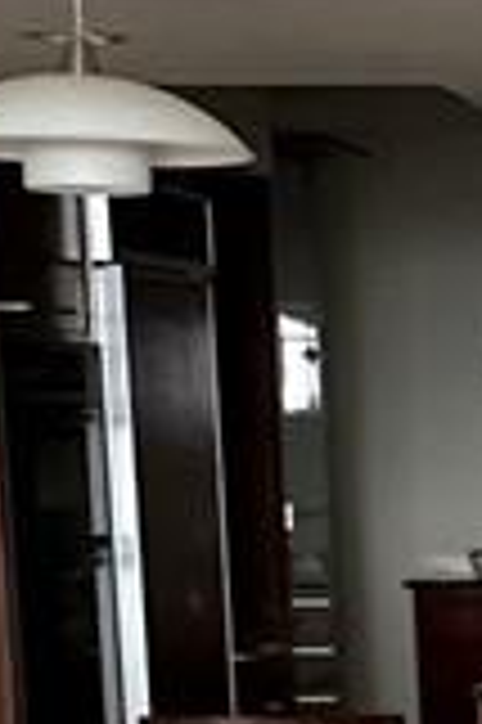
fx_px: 2918
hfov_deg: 8.6
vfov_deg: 13.7
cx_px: 1158
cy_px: 913
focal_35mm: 145
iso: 250
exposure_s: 1/99
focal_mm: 2.22
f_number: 2.2
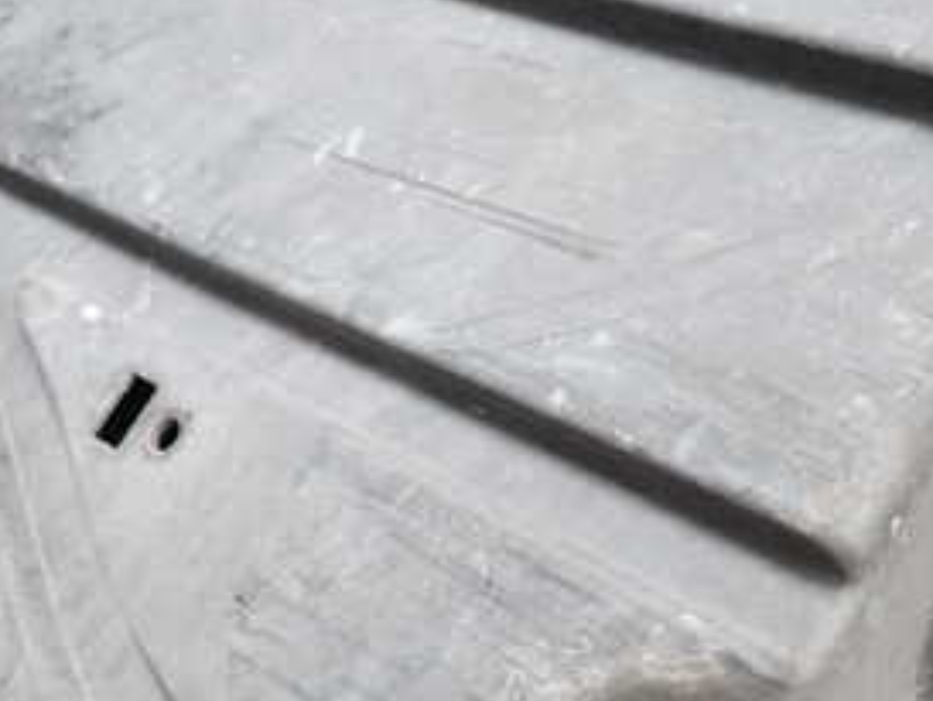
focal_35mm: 55
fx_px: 1483
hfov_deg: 34.4
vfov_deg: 26.1
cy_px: 568
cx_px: 656
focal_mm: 4.5
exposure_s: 1/125
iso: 125
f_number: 2
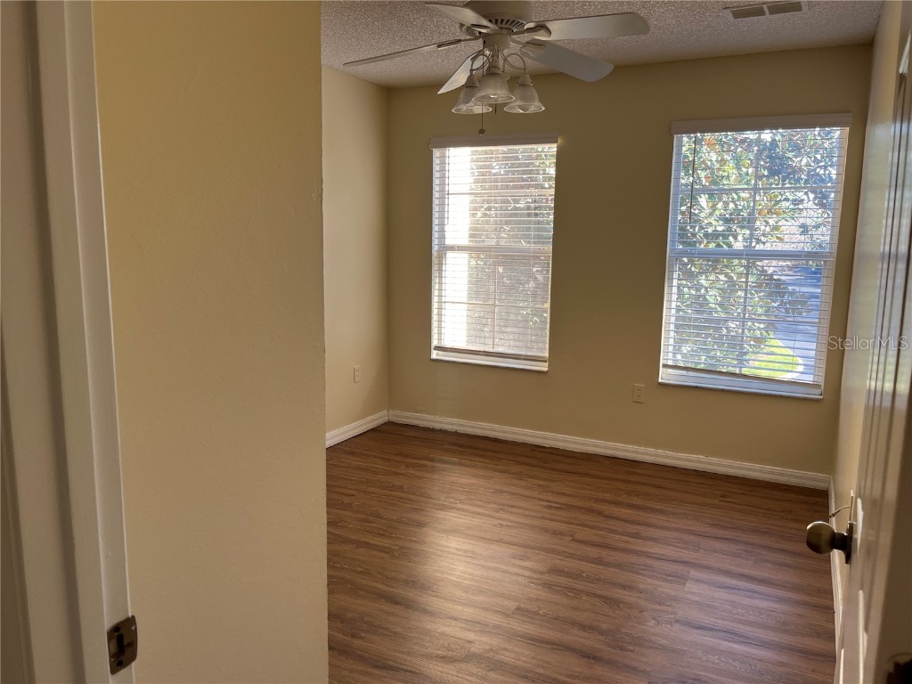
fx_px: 685
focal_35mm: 26
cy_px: 342
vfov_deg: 53.1
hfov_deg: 67.3
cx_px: 456
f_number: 1.6
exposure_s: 1/120
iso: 50
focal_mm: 5.1
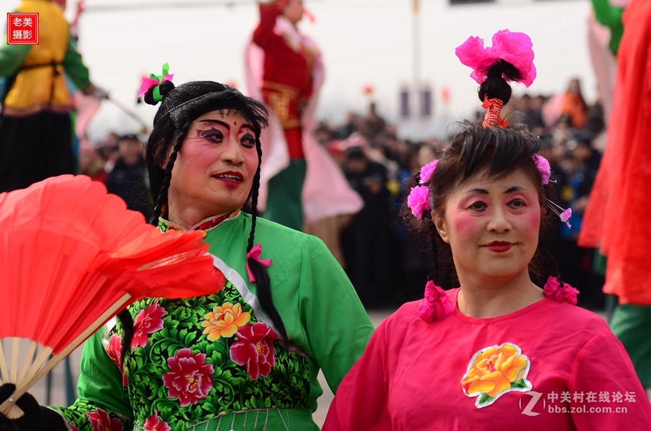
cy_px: 216
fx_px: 1895
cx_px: 326
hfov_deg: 19.5
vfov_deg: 13.0
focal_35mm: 105
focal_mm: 70
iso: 100
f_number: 3.5
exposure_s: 1/640
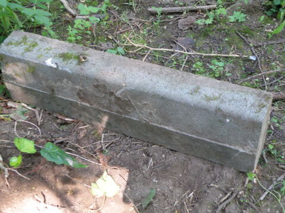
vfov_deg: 26.6
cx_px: 142
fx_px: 453
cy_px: 106
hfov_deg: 34.9
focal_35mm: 55
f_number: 3.5
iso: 125
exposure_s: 1/15
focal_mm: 9.77
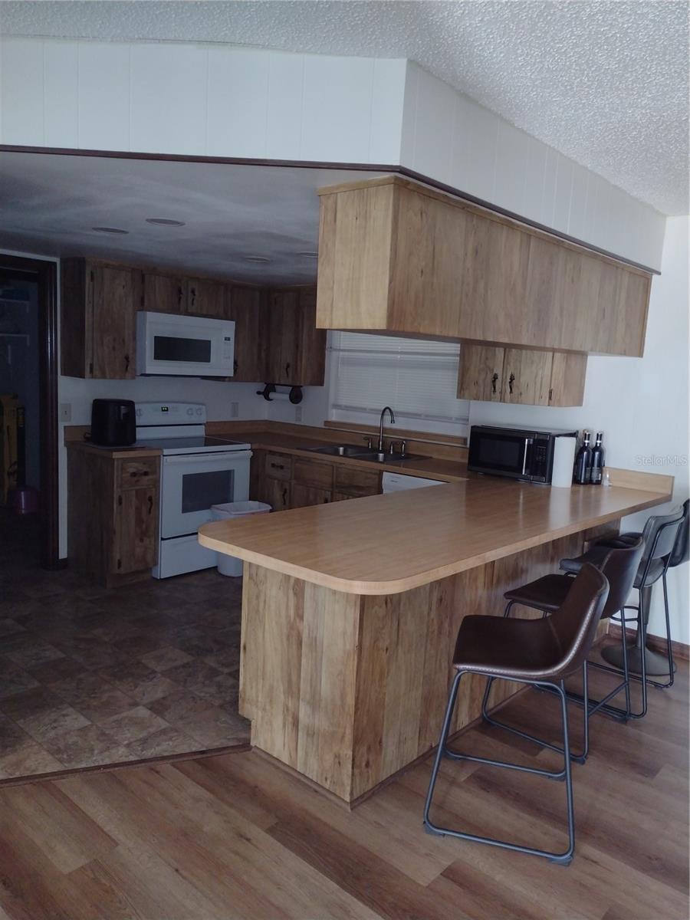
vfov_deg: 65.3
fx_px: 718
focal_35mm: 27
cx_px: 345
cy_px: 460
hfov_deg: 51.4
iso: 208
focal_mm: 4.71
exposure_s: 1/30
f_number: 1.7
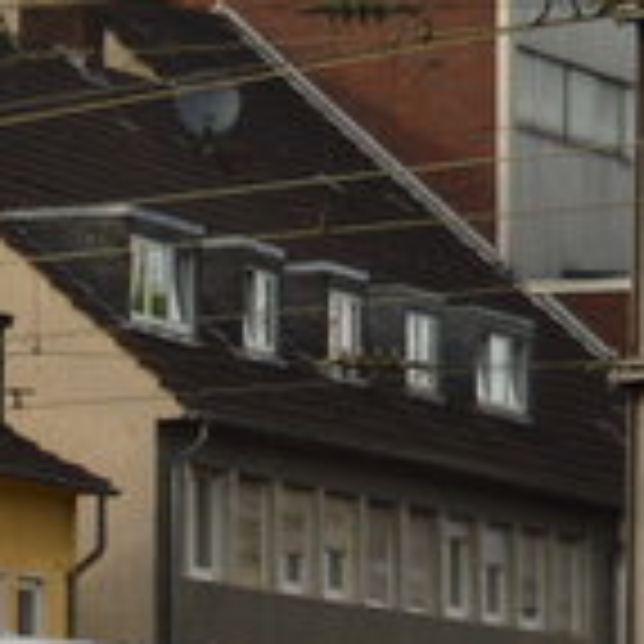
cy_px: 1020
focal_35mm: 480
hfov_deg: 3.6
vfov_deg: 3.6
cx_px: -1009
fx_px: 10094
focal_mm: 45
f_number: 5.6
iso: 200
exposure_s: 1/800
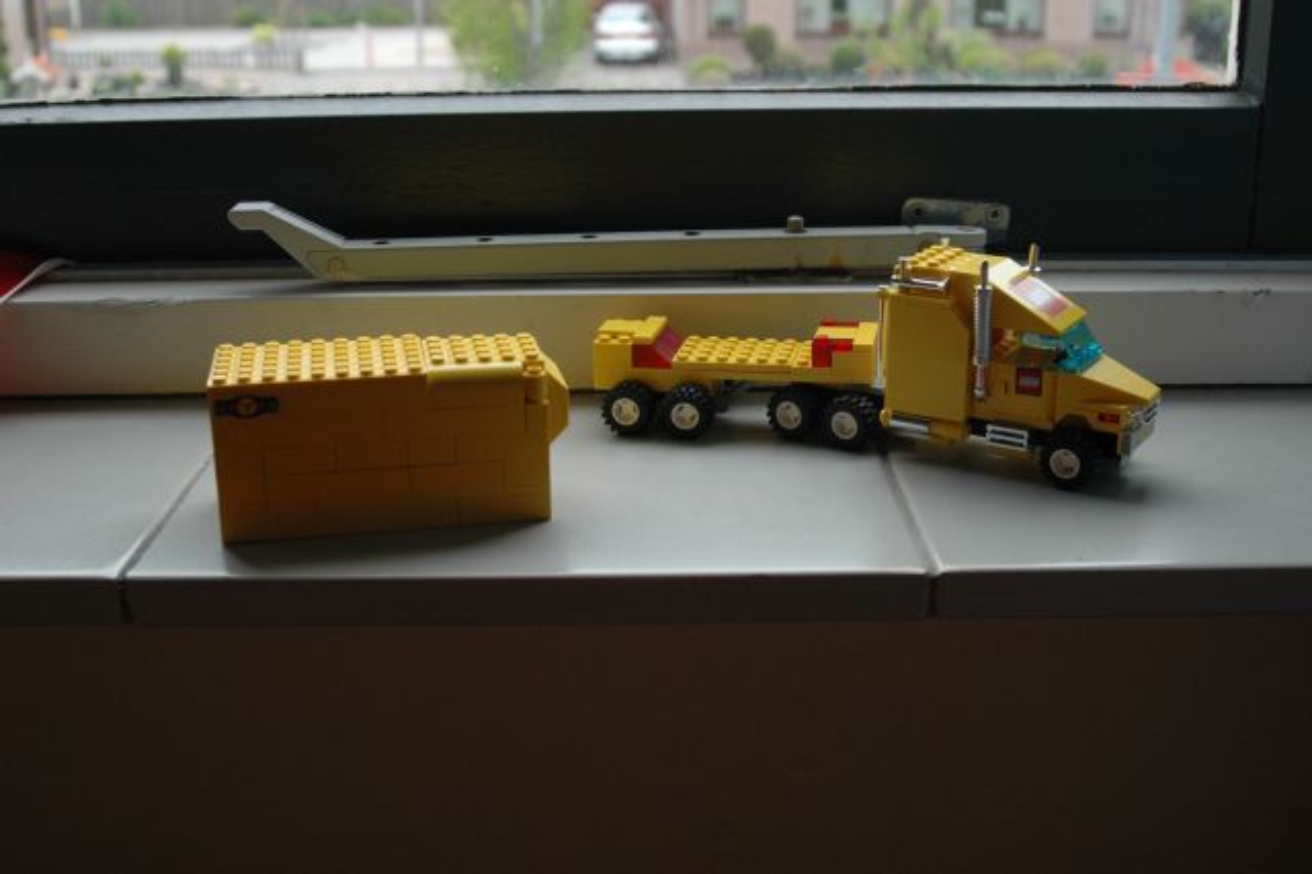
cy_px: 437
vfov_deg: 28.9
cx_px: 656
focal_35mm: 46
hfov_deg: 42.3
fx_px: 1694
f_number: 5.6
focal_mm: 31
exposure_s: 1/125
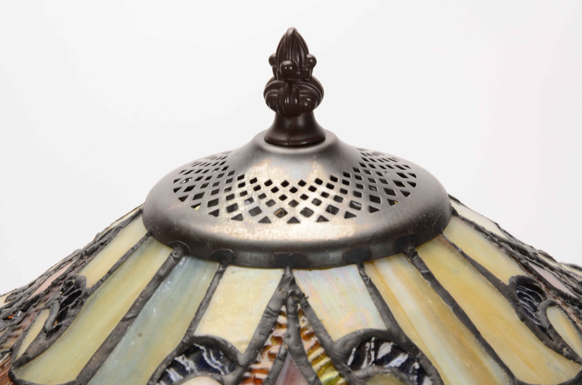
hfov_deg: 13.1
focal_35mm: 158
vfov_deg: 8.7
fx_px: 2541
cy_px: 192
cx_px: 291
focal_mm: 105
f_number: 16
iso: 200
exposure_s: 1/160
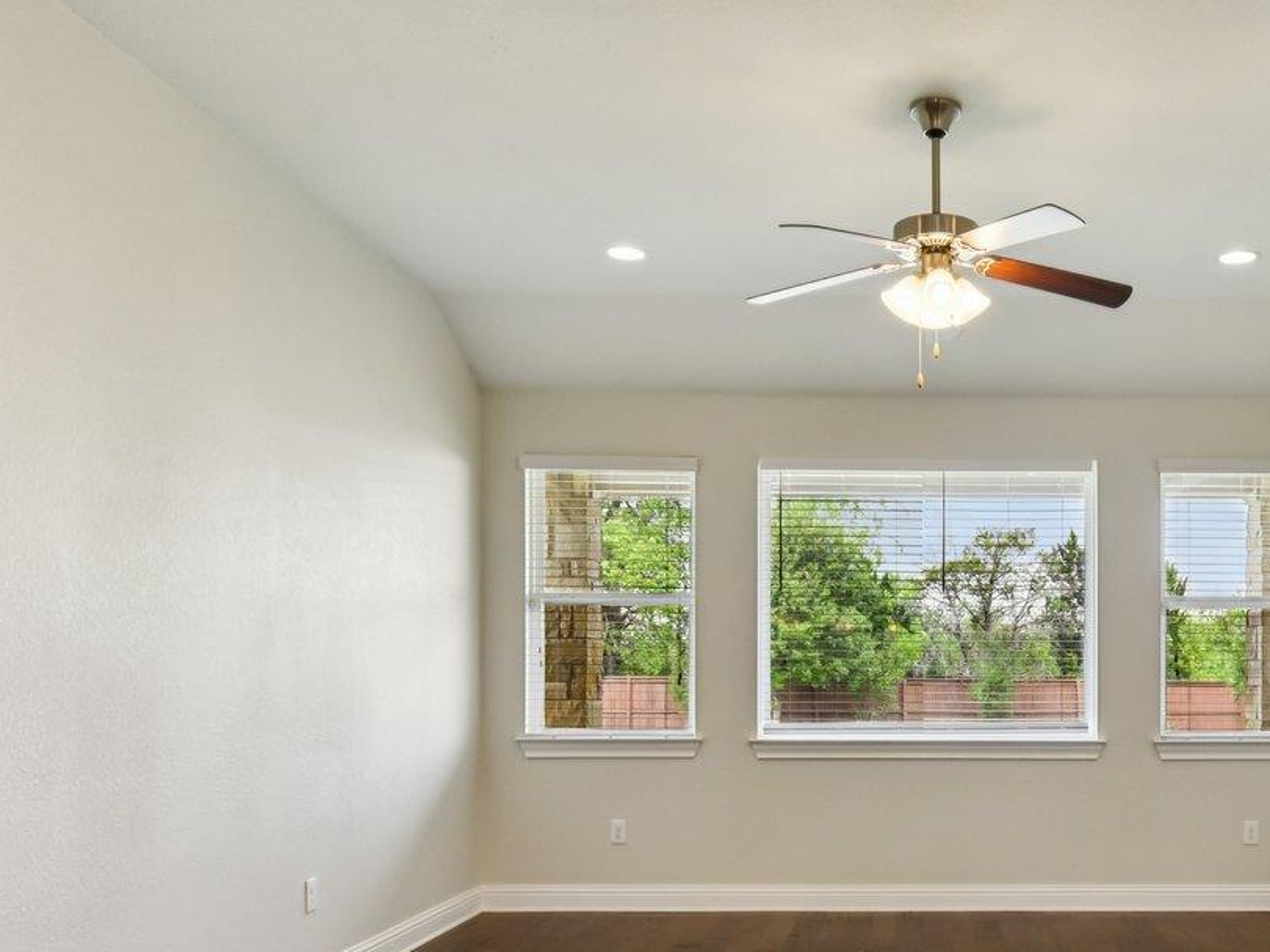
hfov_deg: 52.0
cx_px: 930
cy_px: 683
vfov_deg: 40.9
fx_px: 1247
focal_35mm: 34
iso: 180
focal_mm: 14
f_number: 8
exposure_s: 1/15
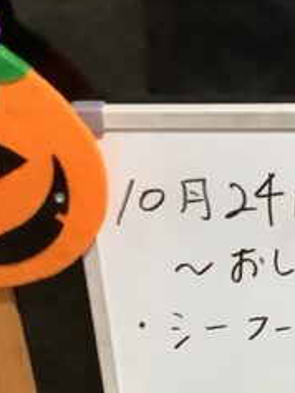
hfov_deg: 14.7
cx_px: 326
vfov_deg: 19.3
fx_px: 1113
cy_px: 418
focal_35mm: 98
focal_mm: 3.3
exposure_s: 1/25
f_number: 2.4
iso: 320
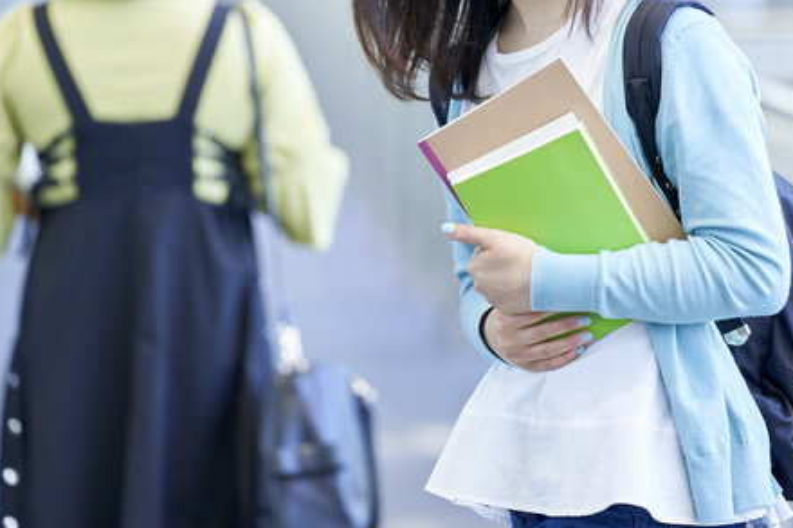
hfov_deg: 7.8
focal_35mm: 265
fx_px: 5835
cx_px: 387
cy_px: 151
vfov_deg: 5.2
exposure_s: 1/200
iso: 400
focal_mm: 182
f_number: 2.8
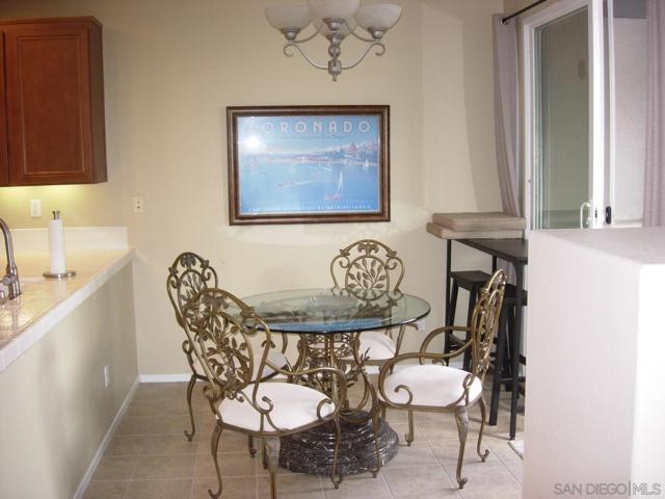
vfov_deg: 37.7
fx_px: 730
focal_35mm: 38
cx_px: 332
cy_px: 250
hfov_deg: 49.0
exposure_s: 1/35.9
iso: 89
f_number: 2.8
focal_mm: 7.8
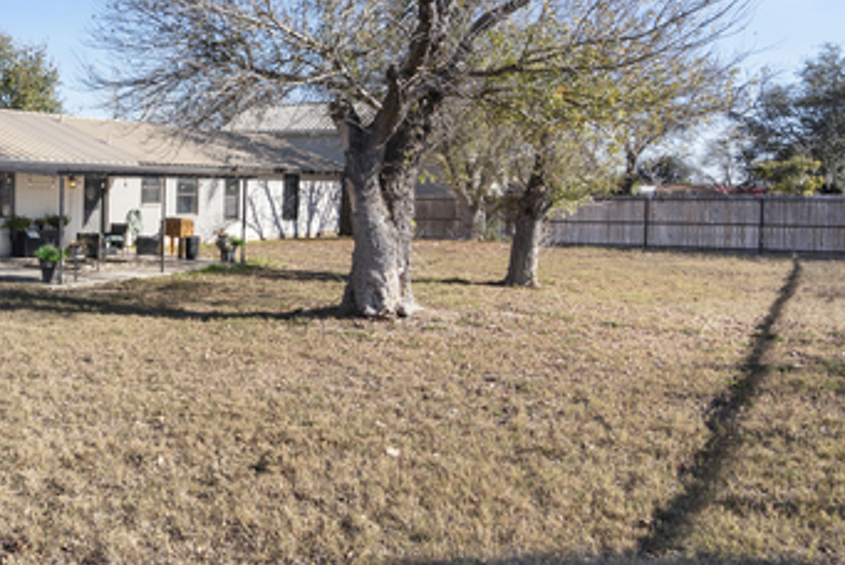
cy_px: 185
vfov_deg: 41.9
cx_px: 154
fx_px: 727
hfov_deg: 55.5
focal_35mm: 31
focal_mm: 11
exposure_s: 1/320
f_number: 7.1
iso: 100
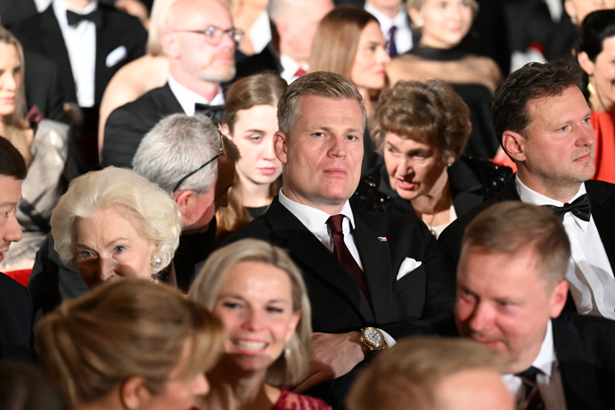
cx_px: 308
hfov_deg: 10.3
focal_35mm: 200
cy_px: 205
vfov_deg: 6.9
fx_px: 3416
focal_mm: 200
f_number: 4.5
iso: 8000
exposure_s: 1/160
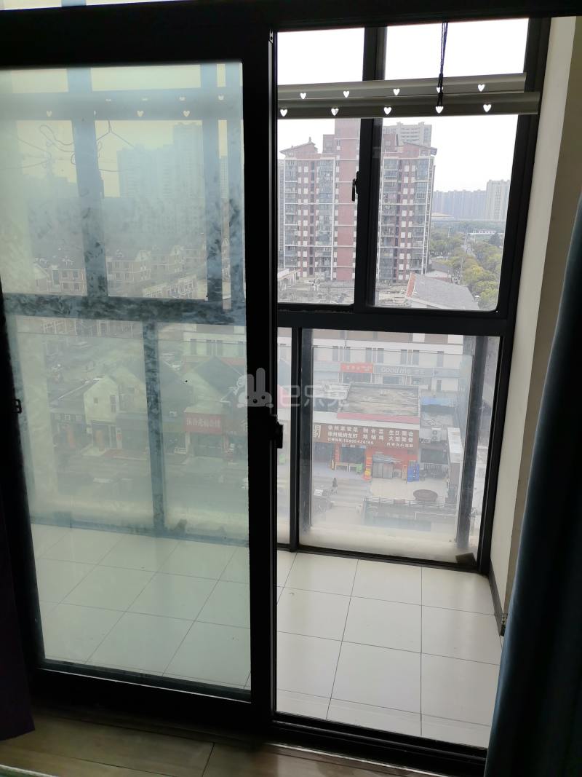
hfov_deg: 51.3
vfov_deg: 65.3
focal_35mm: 27
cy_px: 388
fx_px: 605
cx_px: 291
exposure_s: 1/654
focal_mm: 5.52
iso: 50
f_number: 1.9
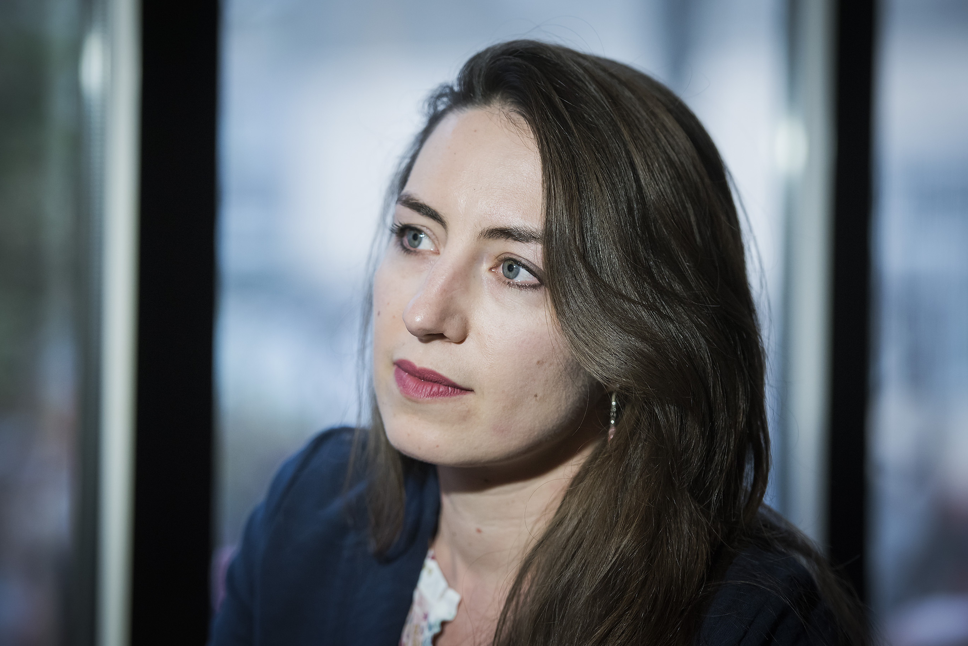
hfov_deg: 13.8
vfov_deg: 9.2
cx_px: 465
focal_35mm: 149
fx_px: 4007
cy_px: 316
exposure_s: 1/200
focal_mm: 135
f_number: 2.8
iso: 2000
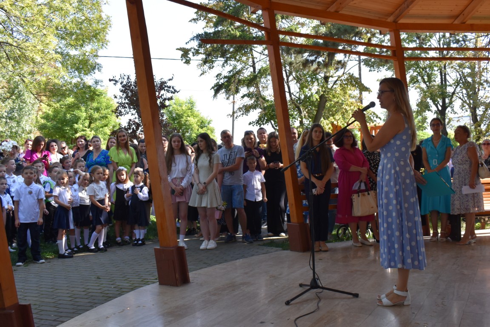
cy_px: 164
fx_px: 470
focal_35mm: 34
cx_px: 245
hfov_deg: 55.1
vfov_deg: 38.4
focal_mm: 23
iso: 400
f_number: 7.1
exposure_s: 1/200
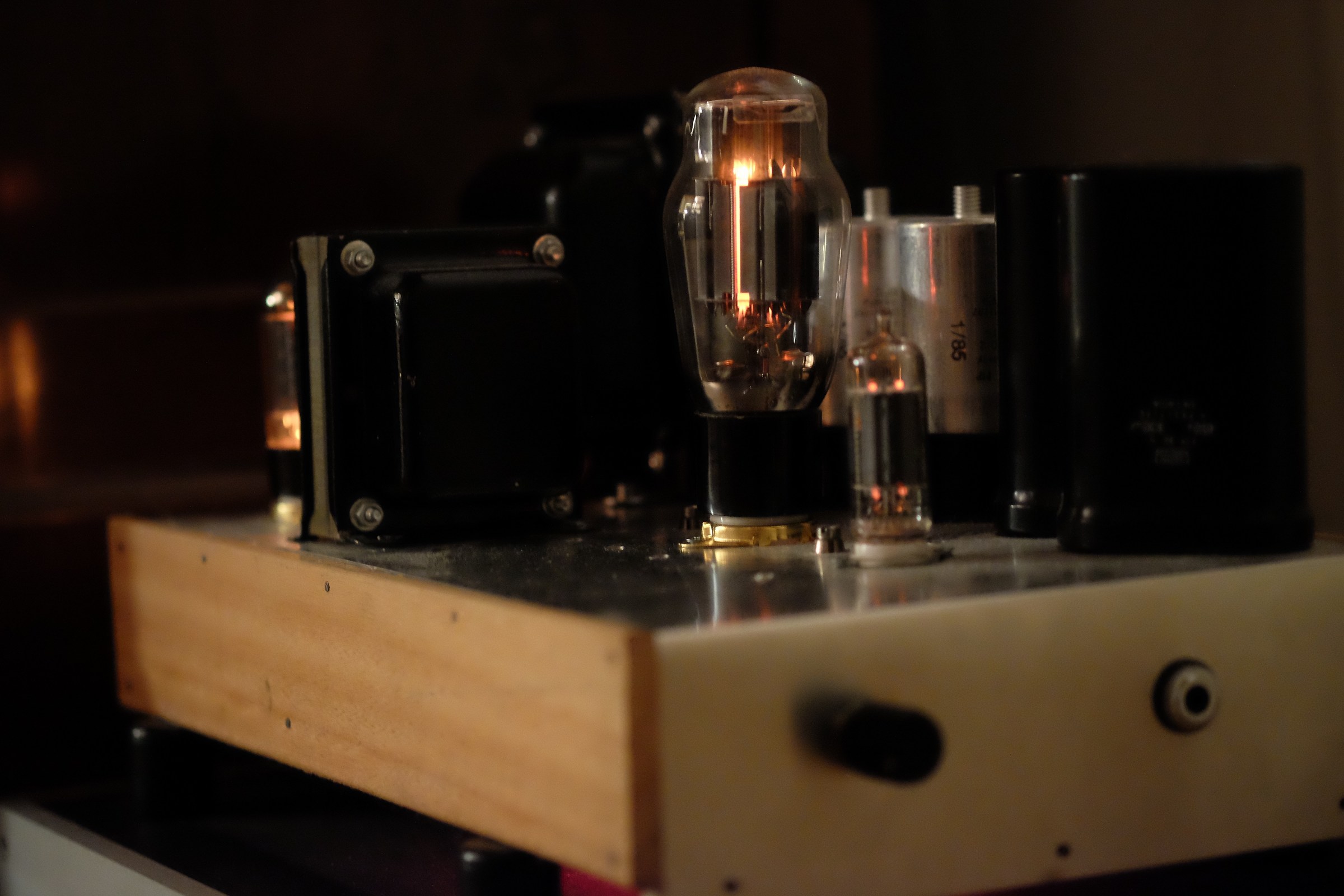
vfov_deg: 15.2
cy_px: 448
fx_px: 3360
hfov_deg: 22.6
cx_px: 672
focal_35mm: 90
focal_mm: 60
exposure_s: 1/10
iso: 6400
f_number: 2.4
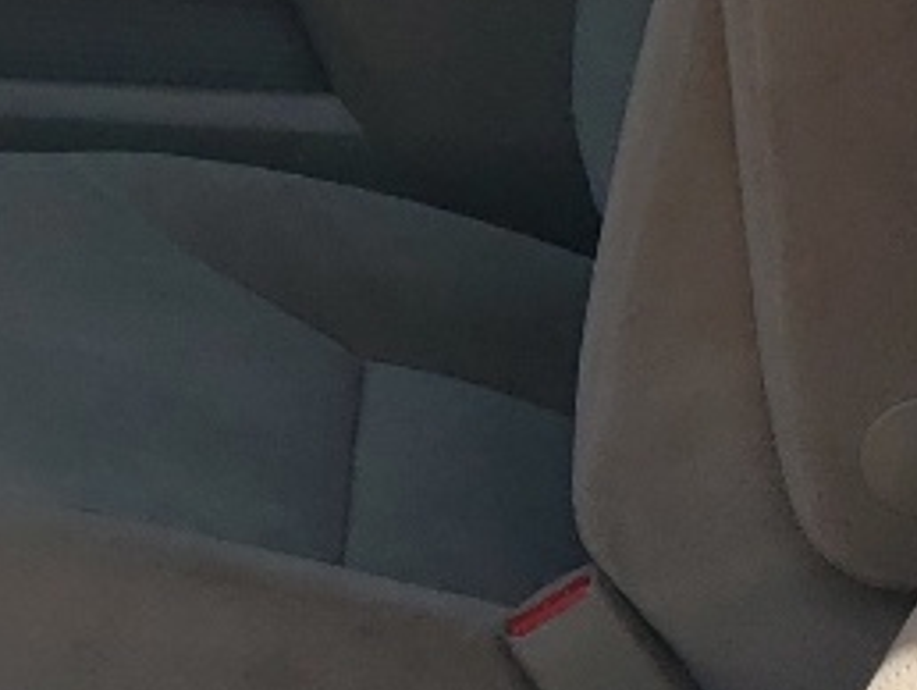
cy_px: 117
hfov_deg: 12.1
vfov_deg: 9.2
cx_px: -85
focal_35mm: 161
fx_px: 4269
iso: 50
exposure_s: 1/2000
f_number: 1.5
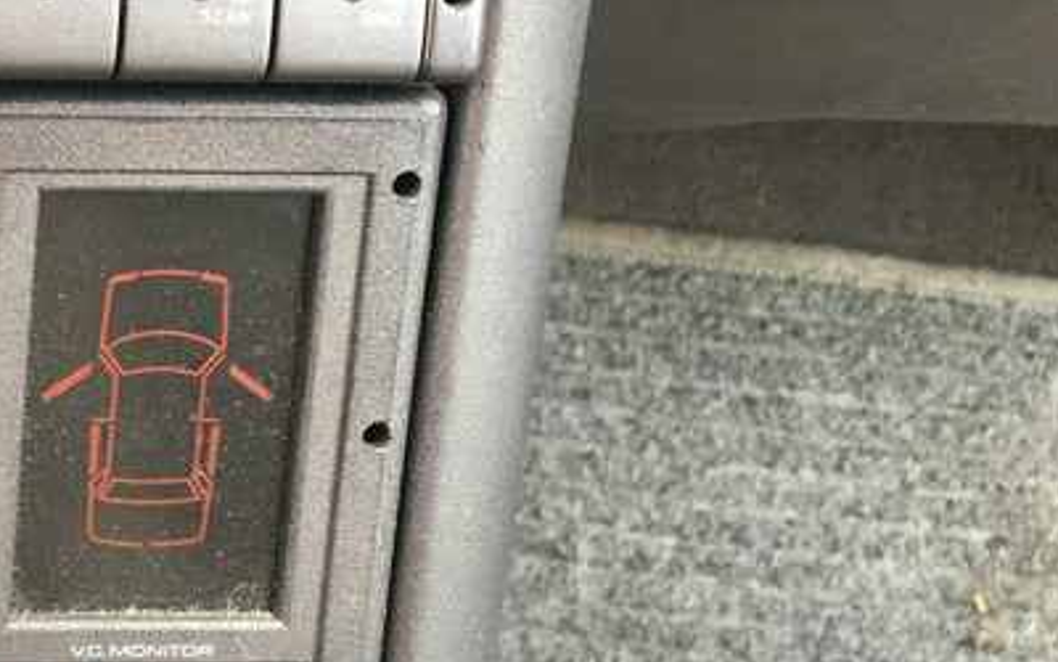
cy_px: 312
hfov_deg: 22.8
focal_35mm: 82
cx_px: -266
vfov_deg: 15.9
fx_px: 2364
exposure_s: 1/33
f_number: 2.2
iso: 50
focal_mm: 4.15
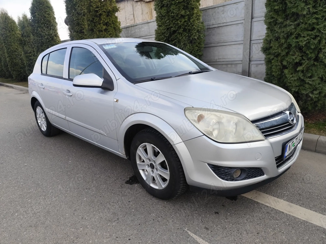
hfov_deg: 73.9
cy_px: 122
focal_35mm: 23
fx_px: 217
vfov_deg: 58.9
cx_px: 163
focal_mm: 6.14
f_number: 1.65
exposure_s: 1/360
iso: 50
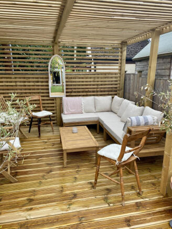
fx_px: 172
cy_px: 114
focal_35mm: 26
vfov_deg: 67.3
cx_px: 86
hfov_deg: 53.1
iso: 32
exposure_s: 1/444
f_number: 1.8
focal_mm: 4.25
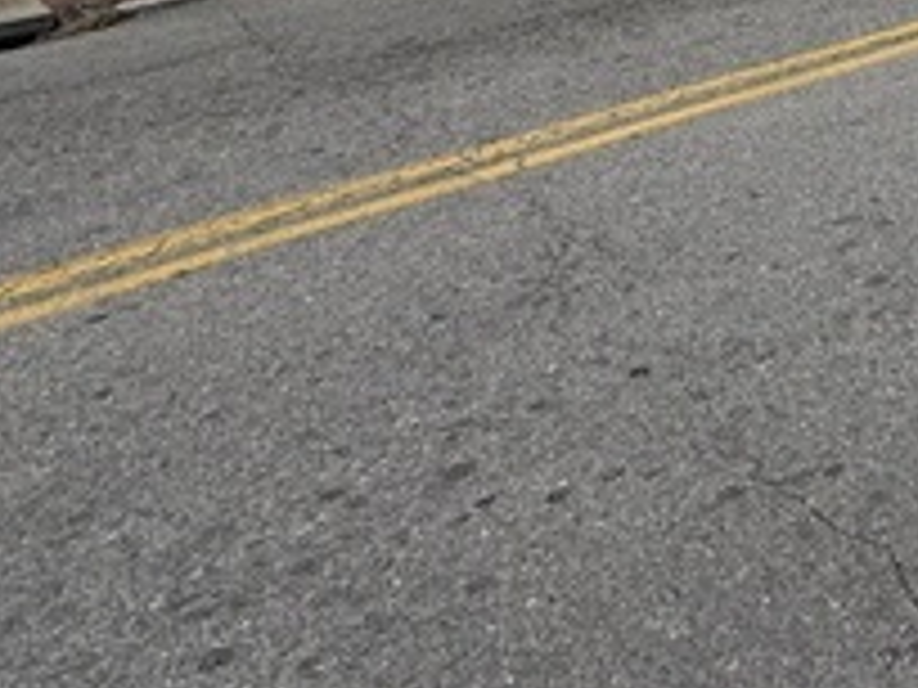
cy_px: -562
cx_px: 1098
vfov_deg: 19.5
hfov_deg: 29.9
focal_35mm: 55
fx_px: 1459
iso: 40
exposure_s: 1/1143
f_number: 2.2
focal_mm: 2.22
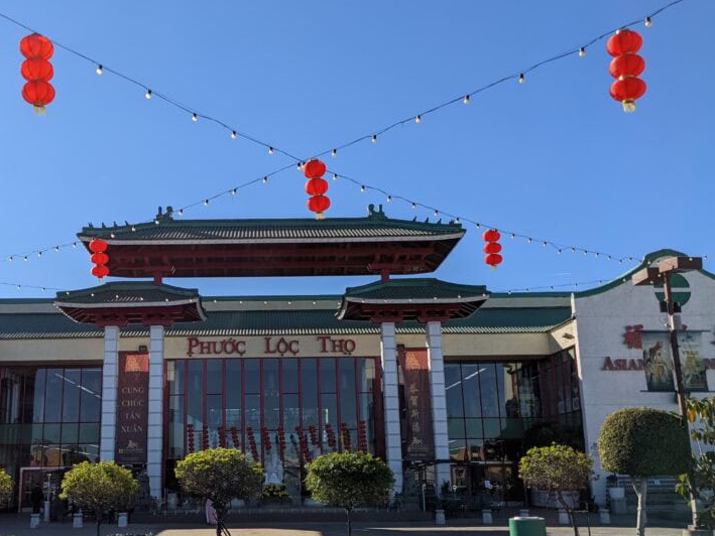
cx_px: 264
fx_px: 806
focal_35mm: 39
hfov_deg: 47.4
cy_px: 301
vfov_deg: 36.8
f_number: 1.7
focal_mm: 4.4
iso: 60
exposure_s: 1/4673
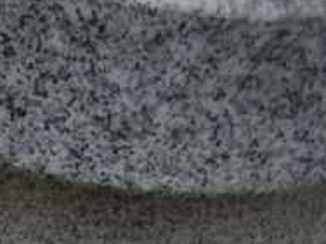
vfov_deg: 7.4
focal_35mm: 188
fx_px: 1771
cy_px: 602
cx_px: -532
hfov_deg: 9.1
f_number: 2.8
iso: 50
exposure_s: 1/341
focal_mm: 5.8
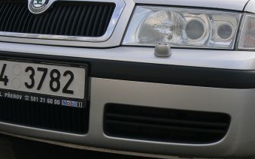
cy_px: 46
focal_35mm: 72
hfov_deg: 28.5
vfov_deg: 18.0
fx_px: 500
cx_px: 98
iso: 80
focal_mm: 6
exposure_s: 1/160
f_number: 5.6
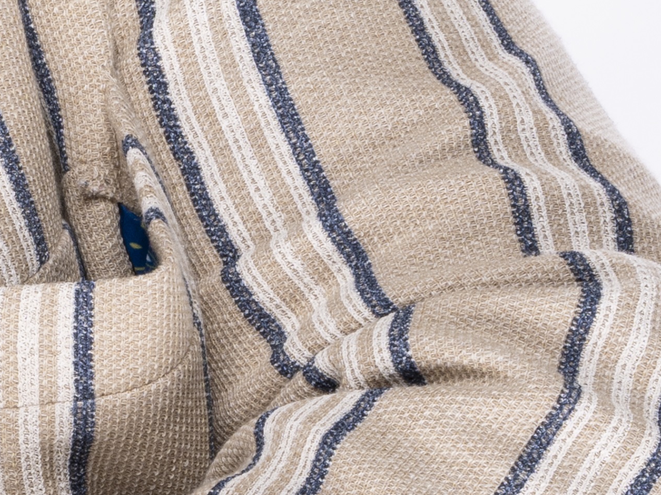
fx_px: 7450
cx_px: -655
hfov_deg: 5.0
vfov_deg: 3.8
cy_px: 647
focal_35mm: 390
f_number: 14
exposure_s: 1/160
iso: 100
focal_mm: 54.3
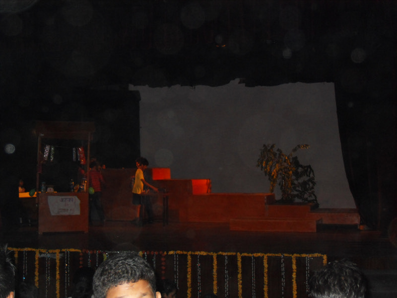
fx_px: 631
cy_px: 149
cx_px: 198
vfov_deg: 26.6
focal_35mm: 55
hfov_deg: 34.9
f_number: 4
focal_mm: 11.8
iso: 400
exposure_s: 1/60
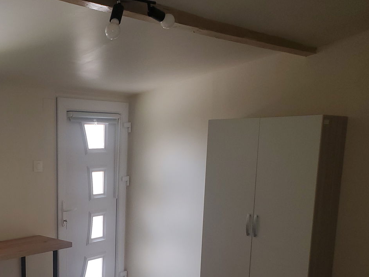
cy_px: 230
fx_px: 469
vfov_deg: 31.8
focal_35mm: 44
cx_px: 63
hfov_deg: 40.8
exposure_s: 1/40
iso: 100
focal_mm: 4.3
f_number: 2.4
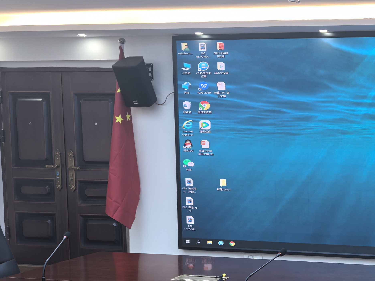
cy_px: 194
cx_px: 395
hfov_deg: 26.7
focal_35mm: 68
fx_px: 737
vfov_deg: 21.5
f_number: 1.8
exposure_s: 1/101
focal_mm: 5.35
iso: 50
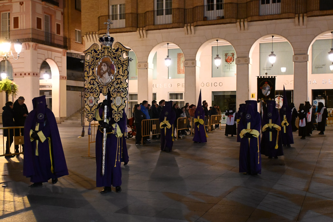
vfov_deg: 31.3
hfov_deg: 45.6
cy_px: 118
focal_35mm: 43
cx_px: 155
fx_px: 396
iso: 6400
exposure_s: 1/100
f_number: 5
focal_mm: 26.5
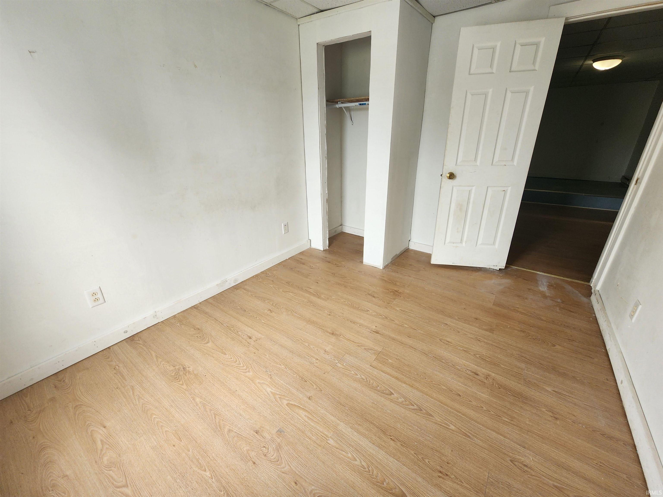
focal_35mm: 13
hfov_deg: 106.2
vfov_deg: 89.9
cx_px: 332
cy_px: 248
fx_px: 249
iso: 100
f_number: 2.2
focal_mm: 2.2
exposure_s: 1/60
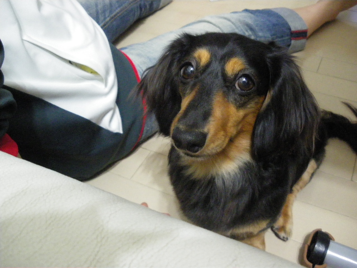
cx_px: 178
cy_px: 134
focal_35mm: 36
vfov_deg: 39.7
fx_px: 371
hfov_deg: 51.4
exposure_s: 1/10
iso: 800
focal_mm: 6.3
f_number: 3.5
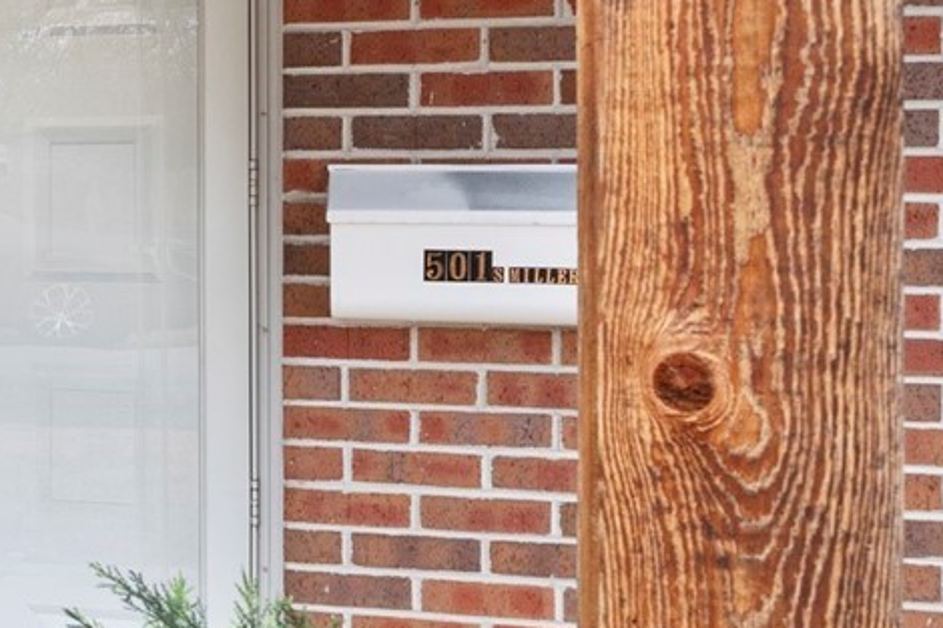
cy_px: 222
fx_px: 2065
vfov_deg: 17.3
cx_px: -586
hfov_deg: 20.7
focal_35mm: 79
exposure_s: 1/15
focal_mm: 18.2
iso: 160
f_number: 8
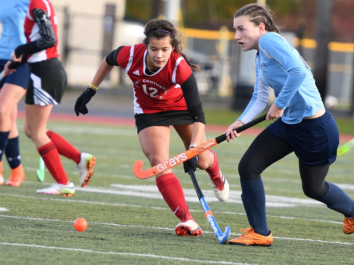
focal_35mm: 293
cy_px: 133
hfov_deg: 6.8
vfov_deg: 5.1
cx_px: 191
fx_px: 2996
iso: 320
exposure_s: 1/1000
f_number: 2.8
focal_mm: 180
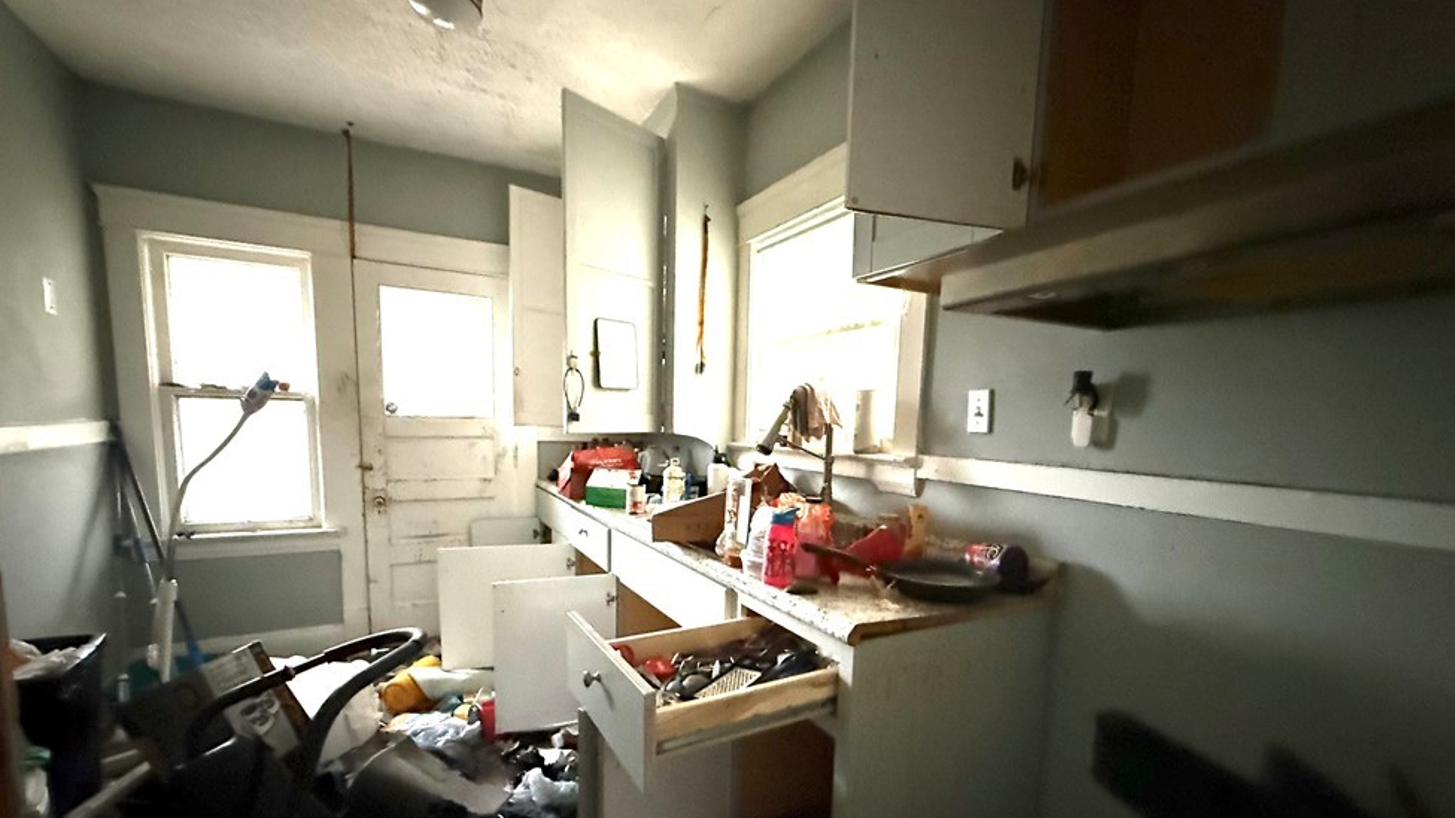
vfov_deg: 66.4
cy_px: 495
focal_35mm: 16
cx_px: 719
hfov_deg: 99.4
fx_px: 617
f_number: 2.2
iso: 1600
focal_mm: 2.22
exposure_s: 1/38
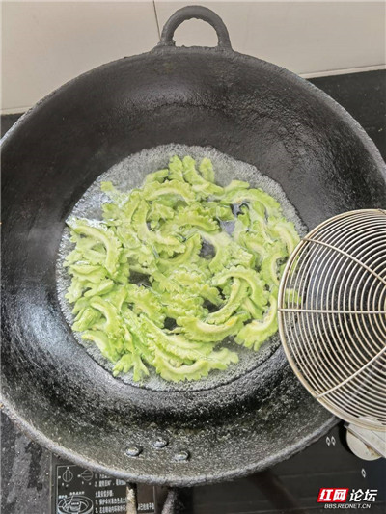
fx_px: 401
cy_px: 257
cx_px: 193
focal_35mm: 27
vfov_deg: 65.3
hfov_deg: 51.4
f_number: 1.9
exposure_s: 1/33.2
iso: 320
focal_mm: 6.67
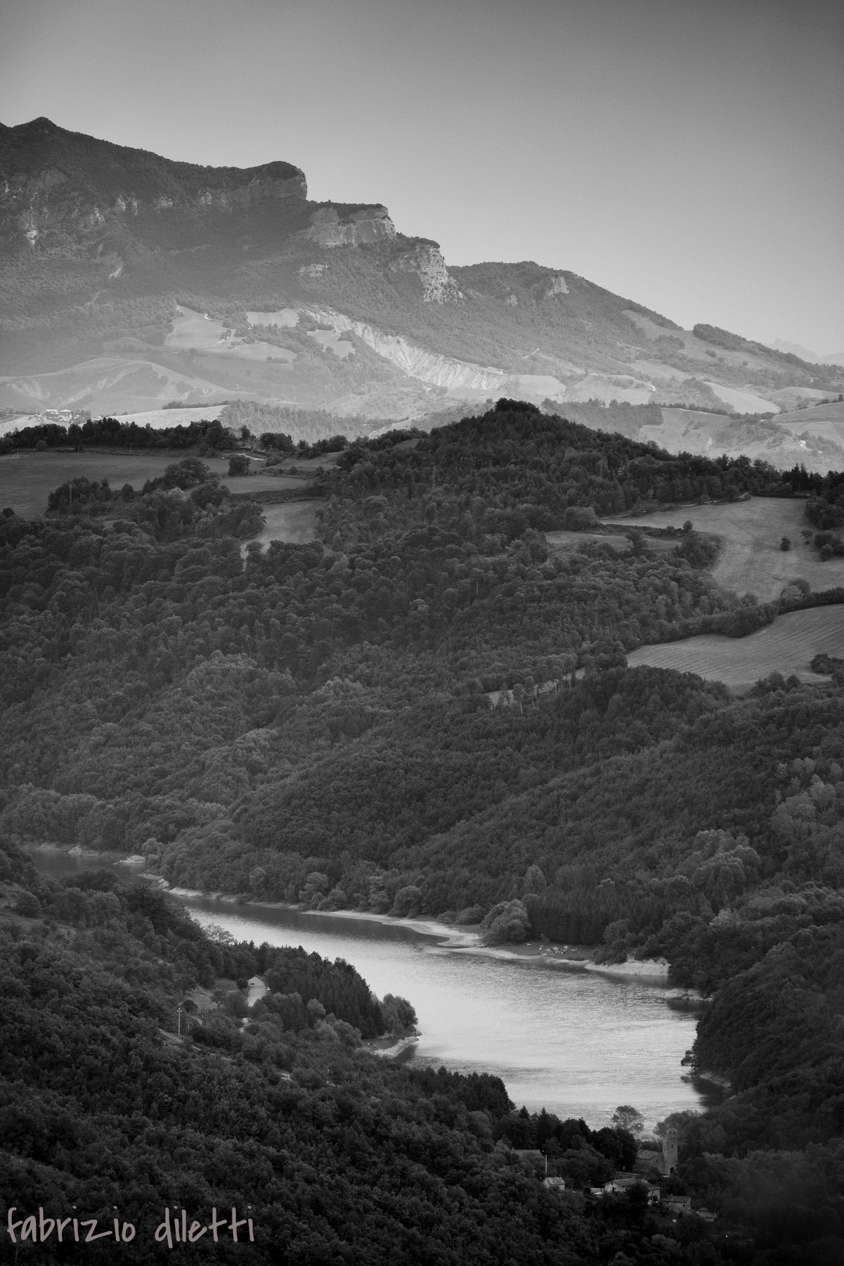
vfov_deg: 6.9
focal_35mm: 300
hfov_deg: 4.6
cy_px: 633
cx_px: 422
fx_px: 10543
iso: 100
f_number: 4
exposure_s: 1/2000
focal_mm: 300
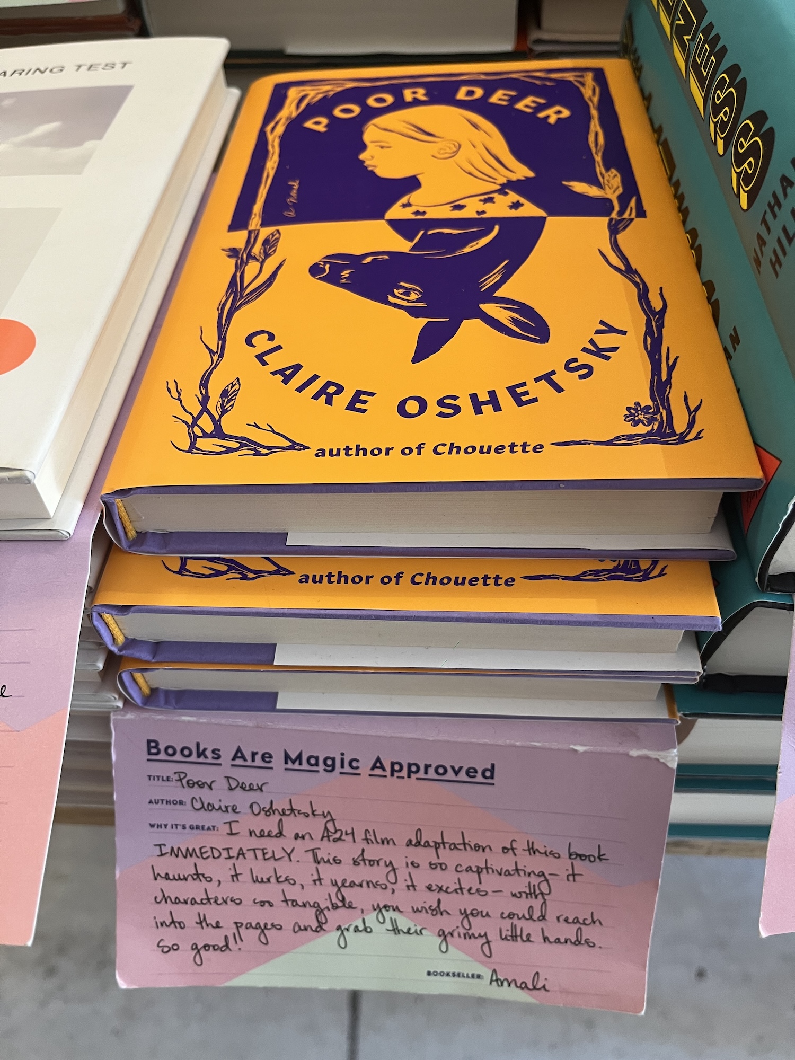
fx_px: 796
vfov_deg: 67.3
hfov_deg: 53.1
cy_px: 530
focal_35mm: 26
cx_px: 398
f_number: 1.6
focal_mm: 5.1
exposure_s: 1/60
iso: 160
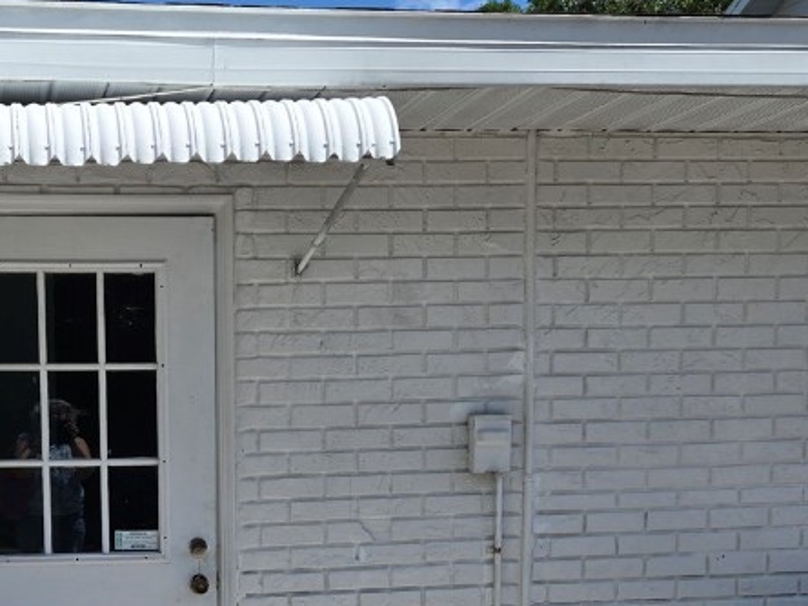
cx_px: 202
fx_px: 1237
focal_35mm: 53
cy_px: 537
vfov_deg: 26.7
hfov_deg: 35.4
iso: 25
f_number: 1.8
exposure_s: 1/2296
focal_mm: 5.4
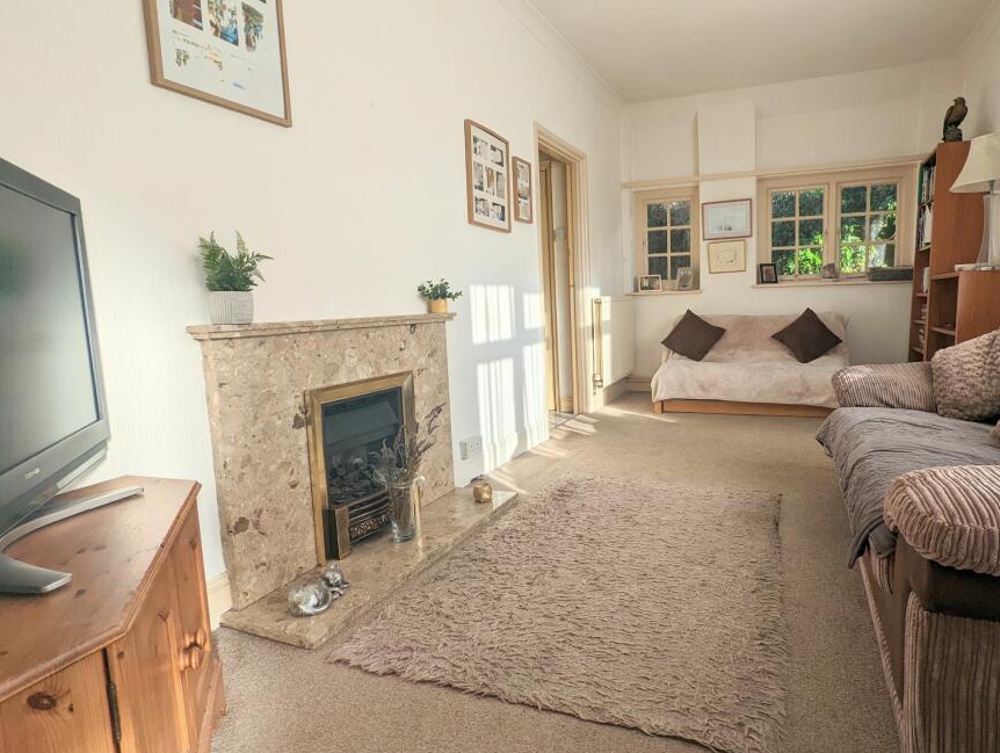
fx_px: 550
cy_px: 360
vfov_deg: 68.8
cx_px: 593
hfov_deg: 83.7
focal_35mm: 19
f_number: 2.2
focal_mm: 2.35
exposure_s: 1/710
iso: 51
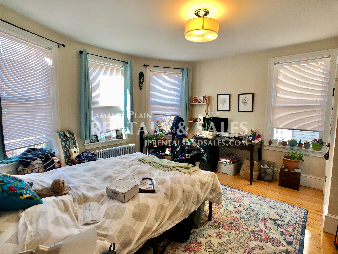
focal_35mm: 28
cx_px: 169
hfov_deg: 63.4
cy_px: 127
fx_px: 273
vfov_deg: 49.7
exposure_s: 1/60
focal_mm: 3.99
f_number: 1.8
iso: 32
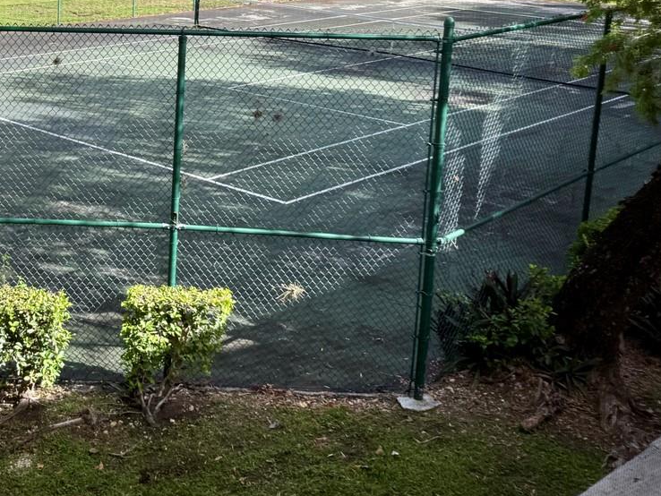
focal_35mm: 52
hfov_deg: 35.0
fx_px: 993
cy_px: 32
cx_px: 86
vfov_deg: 26.9
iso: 100
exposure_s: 1/840
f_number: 1.78
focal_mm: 6.76
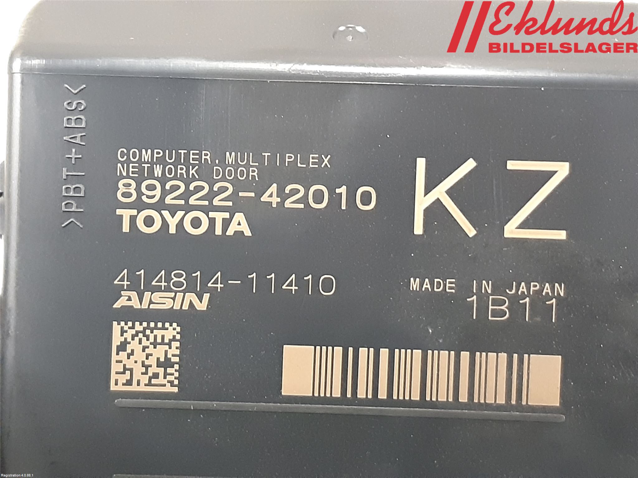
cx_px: 319
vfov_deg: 53.1
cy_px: 239
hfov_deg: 67.3
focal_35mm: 26
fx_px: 479
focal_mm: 3.93
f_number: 1.7
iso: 640
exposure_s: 1/20
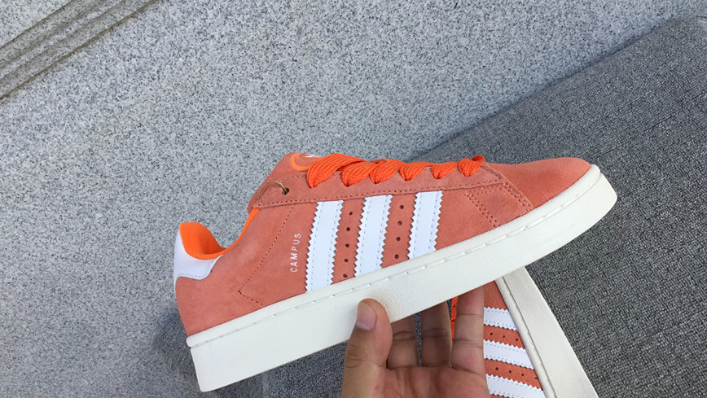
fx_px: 656
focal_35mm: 35
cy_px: 206
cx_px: 361
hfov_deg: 56.6
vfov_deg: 33.8
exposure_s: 1/519
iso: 25
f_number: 2.4
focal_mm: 3.3
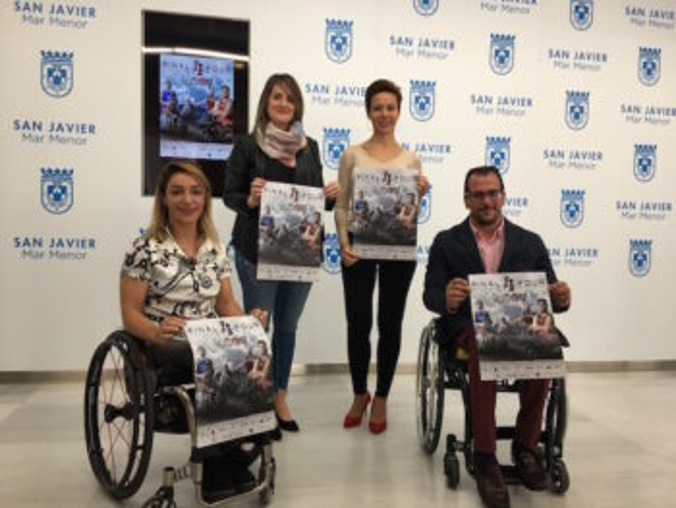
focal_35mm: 29
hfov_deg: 61.6
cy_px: 254
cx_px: 338
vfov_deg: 48.3
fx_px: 567
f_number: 2.2
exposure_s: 1/100
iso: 40
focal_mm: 4.15
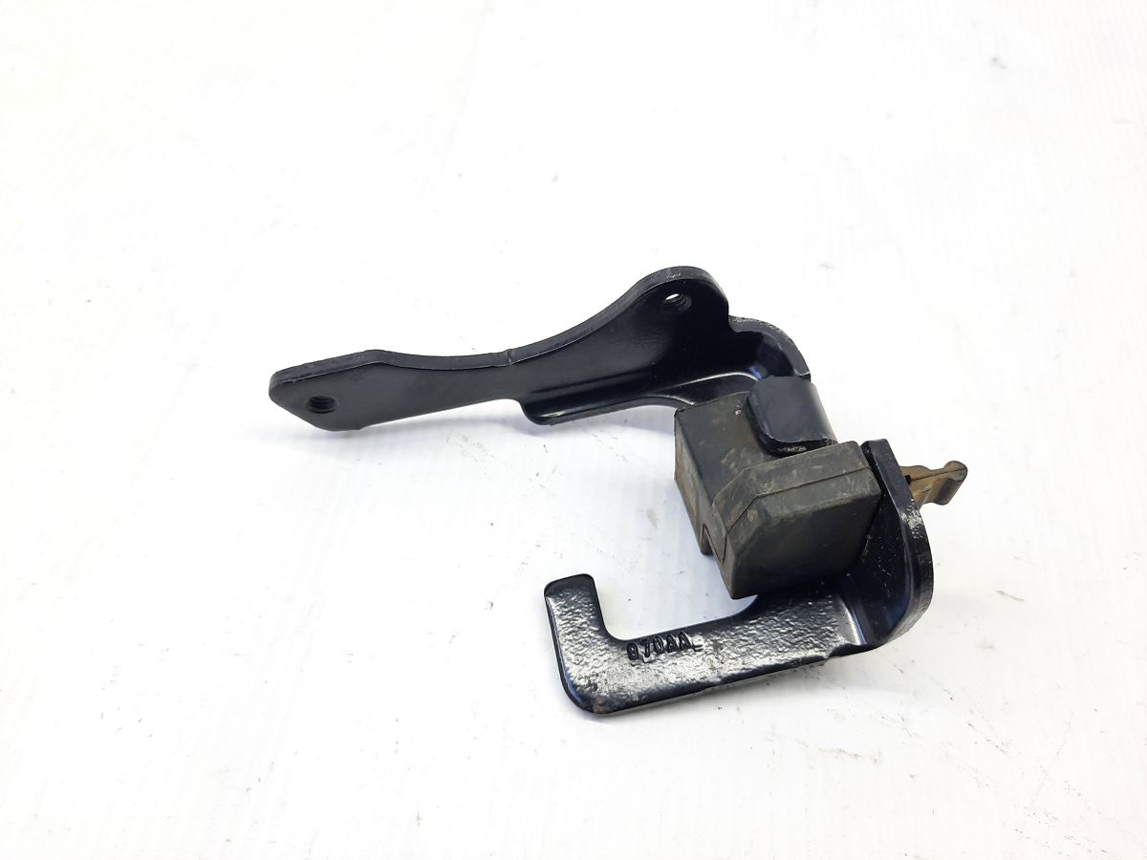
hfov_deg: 69.4
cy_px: 430
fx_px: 828
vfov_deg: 54.9
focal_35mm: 25
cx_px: 574
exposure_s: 1/50
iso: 100
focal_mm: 4.6
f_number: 2
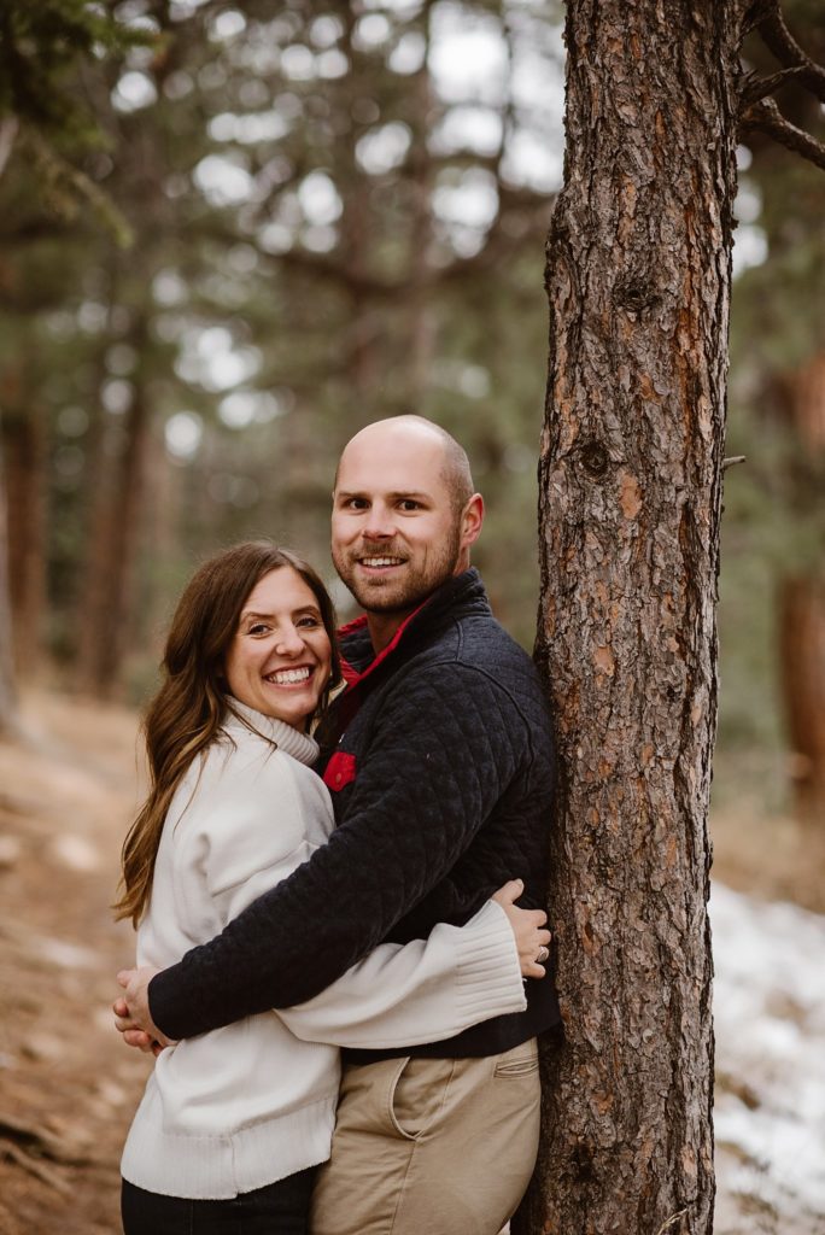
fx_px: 2918
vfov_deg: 23.9
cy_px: 618
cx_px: 412
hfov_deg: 16.1
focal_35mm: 85
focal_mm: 85
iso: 500
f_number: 2.2
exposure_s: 1/250
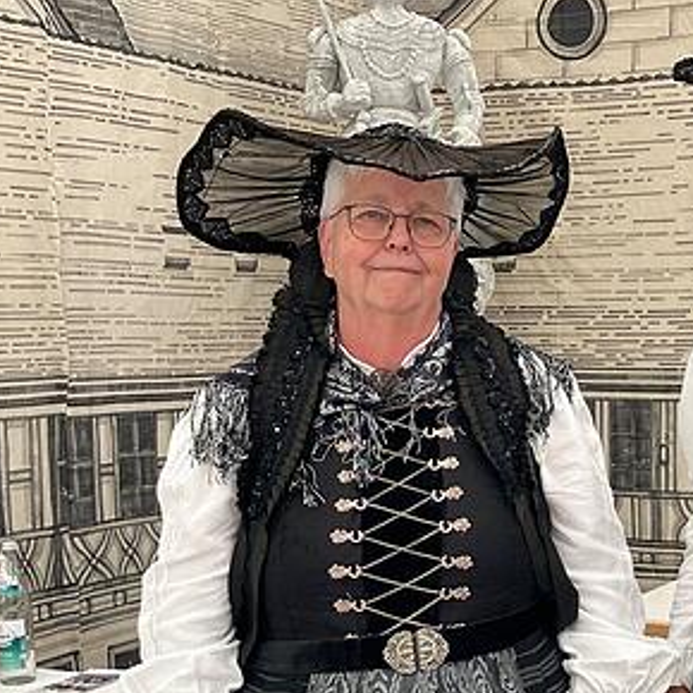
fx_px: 1608
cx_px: 536
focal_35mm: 71
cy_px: 508
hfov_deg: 24.0
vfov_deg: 24.1
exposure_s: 1/170
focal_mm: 3.99
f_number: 1.8
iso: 25
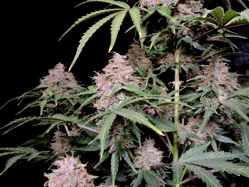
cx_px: 124
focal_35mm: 35
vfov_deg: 40.7
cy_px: 94
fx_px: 252
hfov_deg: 52.6
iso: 100
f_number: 3.3
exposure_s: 1/30
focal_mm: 6.2
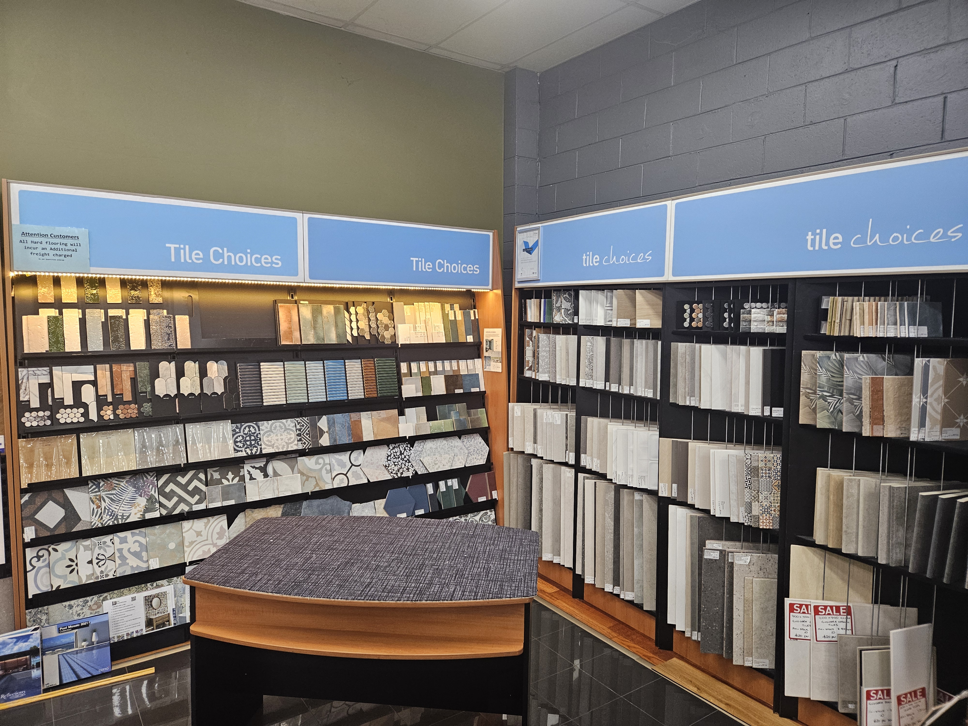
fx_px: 643
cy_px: 363
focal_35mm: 23
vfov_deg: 58.9
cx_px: 484
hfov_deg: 73.9
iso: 250
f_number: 1.8
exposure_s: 1/100
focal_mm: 5.4
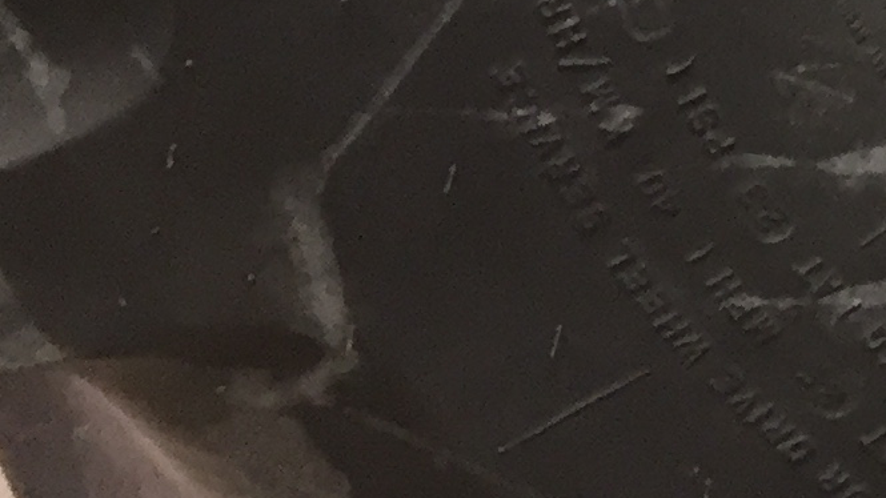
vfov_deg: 7.1
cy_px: -912
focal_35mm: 155
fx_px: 3641
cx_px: 2068
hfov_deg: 11.6
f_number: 2.2
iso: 64
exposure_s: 1/30
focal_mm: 4.15
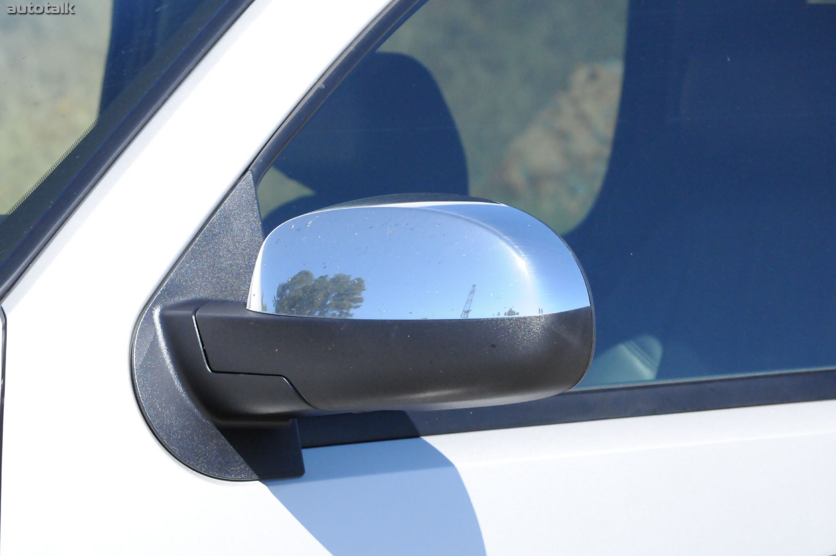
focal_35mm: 153
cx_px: 418
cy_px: 278
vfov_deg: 8.9
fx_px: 3549
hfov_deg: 13.4
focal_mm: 102
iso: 2000
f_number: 10
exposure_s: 1/2500
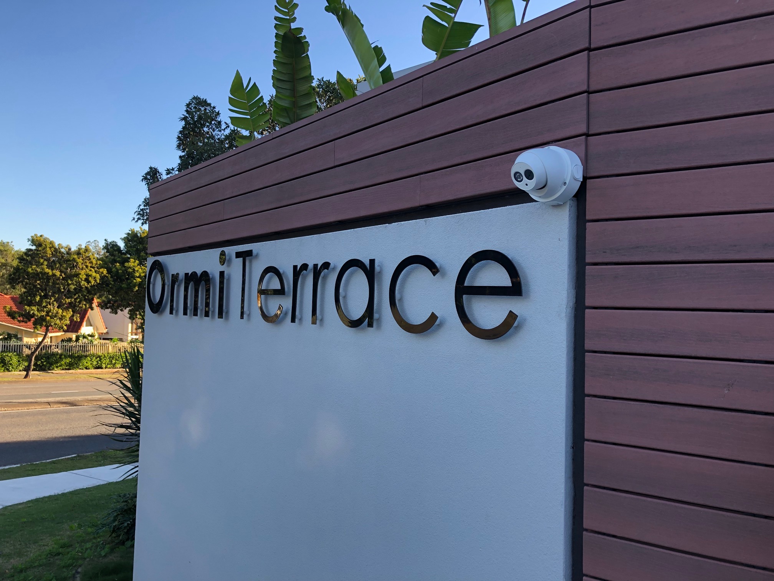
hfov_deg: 63.4
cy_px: 290
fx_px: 626
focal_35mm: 28
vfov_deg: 49.7
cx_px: 387
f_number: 1.8
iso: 20
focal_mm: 3.99
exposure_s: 1/147
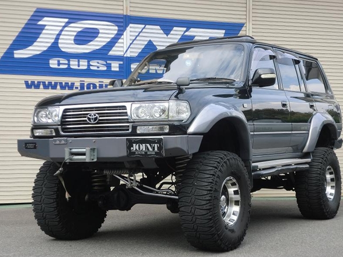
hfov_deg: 29.8
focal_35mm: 65
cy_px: 125
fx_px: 644
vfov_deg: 22.6
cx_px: 175
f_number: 3.9
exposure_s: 1/200
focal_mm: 10.81
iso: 50
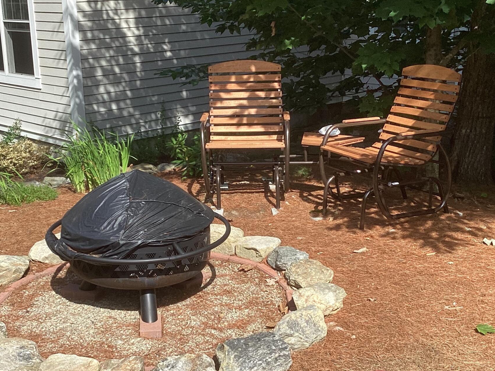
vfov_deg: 26.5
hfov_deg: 34.8
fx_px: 786
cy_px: 200
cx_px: 194
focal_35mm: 55
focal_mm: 3.3
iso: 25
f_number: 2.4
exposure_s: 1/762
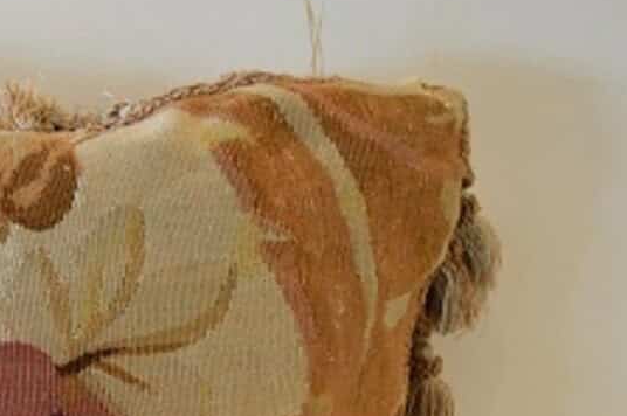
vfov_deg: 15.3
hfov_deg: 22.8
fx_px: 1461
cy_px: 564
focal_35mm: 84
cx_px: -64
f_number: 3.5
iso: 800
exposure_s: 1/60
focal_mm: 20
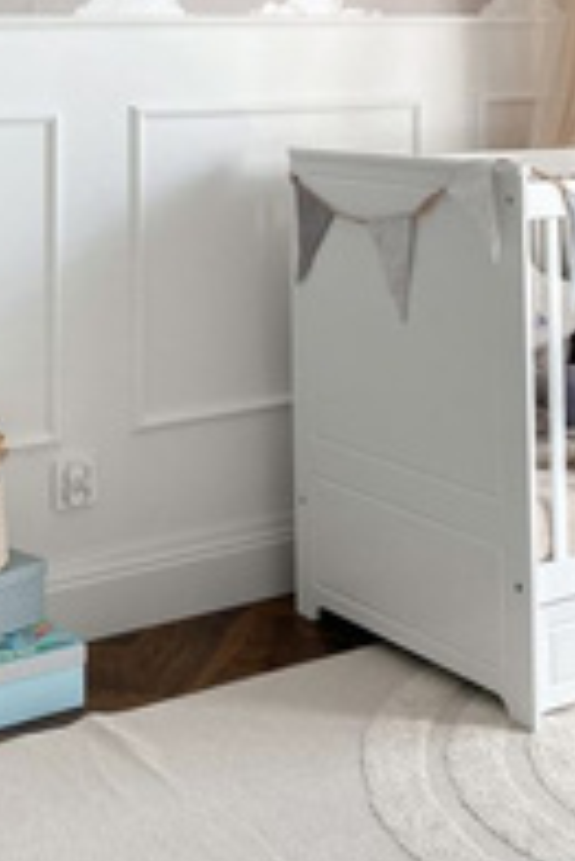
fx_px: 1483
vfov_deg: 29.3
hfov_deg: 21.9
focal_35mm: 62
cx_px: 288
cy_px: -83
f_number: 1.8
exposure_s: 1/200
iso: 32
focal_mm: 4.25
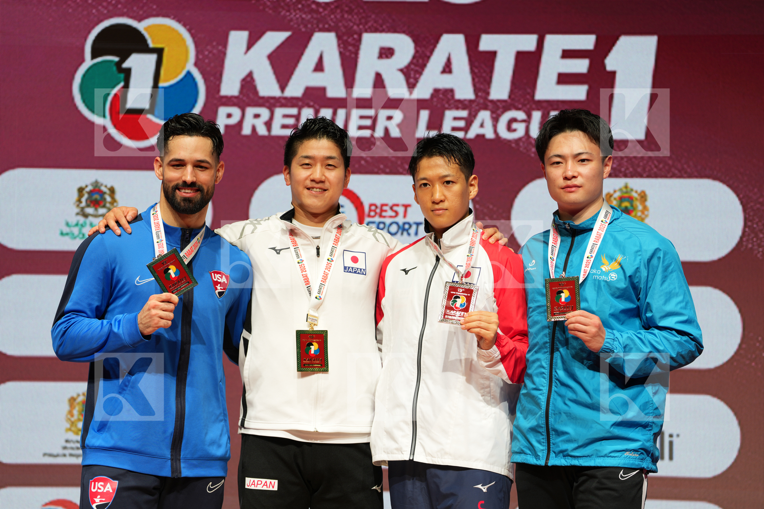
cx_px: 382
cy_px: 254
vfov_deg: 9.1
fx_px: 3204
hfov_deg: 13.6
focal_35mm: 151
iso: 100
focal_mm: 151
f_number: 2.8
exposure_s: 1/125
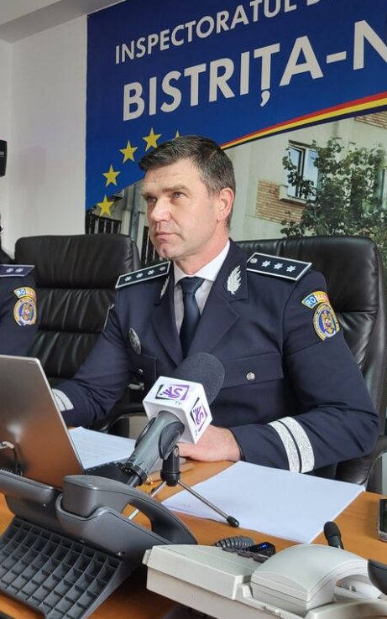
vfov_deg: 52.8
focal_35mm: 37
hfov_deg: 33.4
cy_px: 310
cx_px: 74
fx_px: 625
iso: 160
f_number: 1.8
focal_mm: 5.4
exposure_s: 1/100
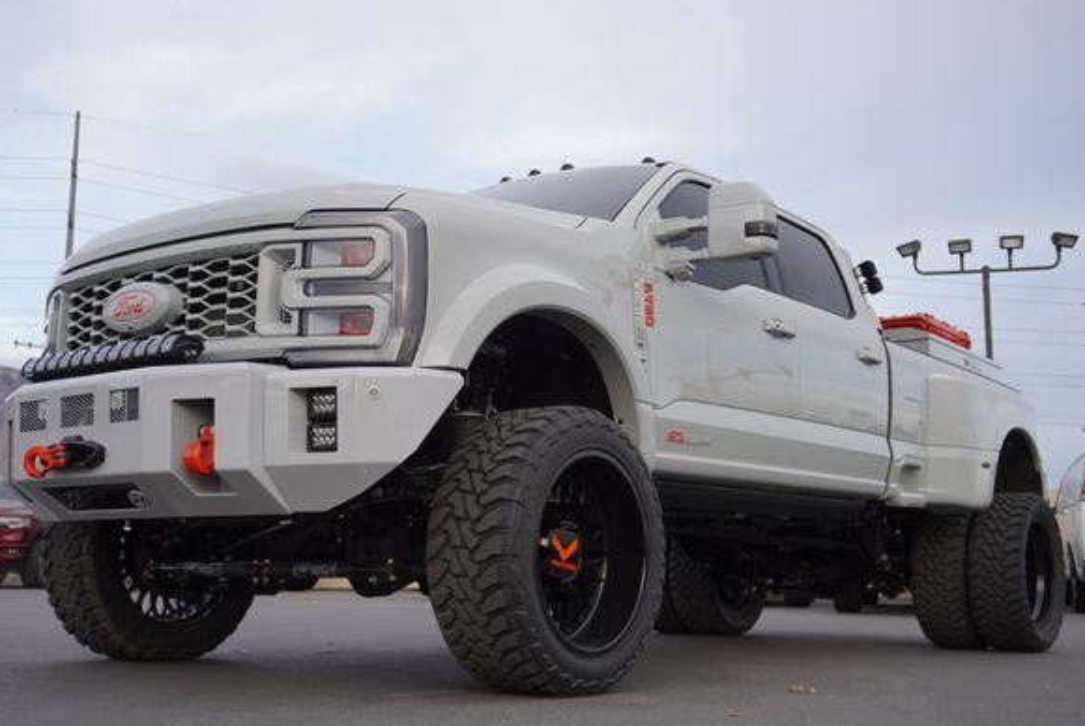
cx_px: 529
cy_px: 389
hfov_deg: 45.4
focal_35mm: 43
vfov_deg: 31.2
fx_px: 1297
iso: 100
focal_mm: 26
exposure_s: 1/80
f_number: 5.6
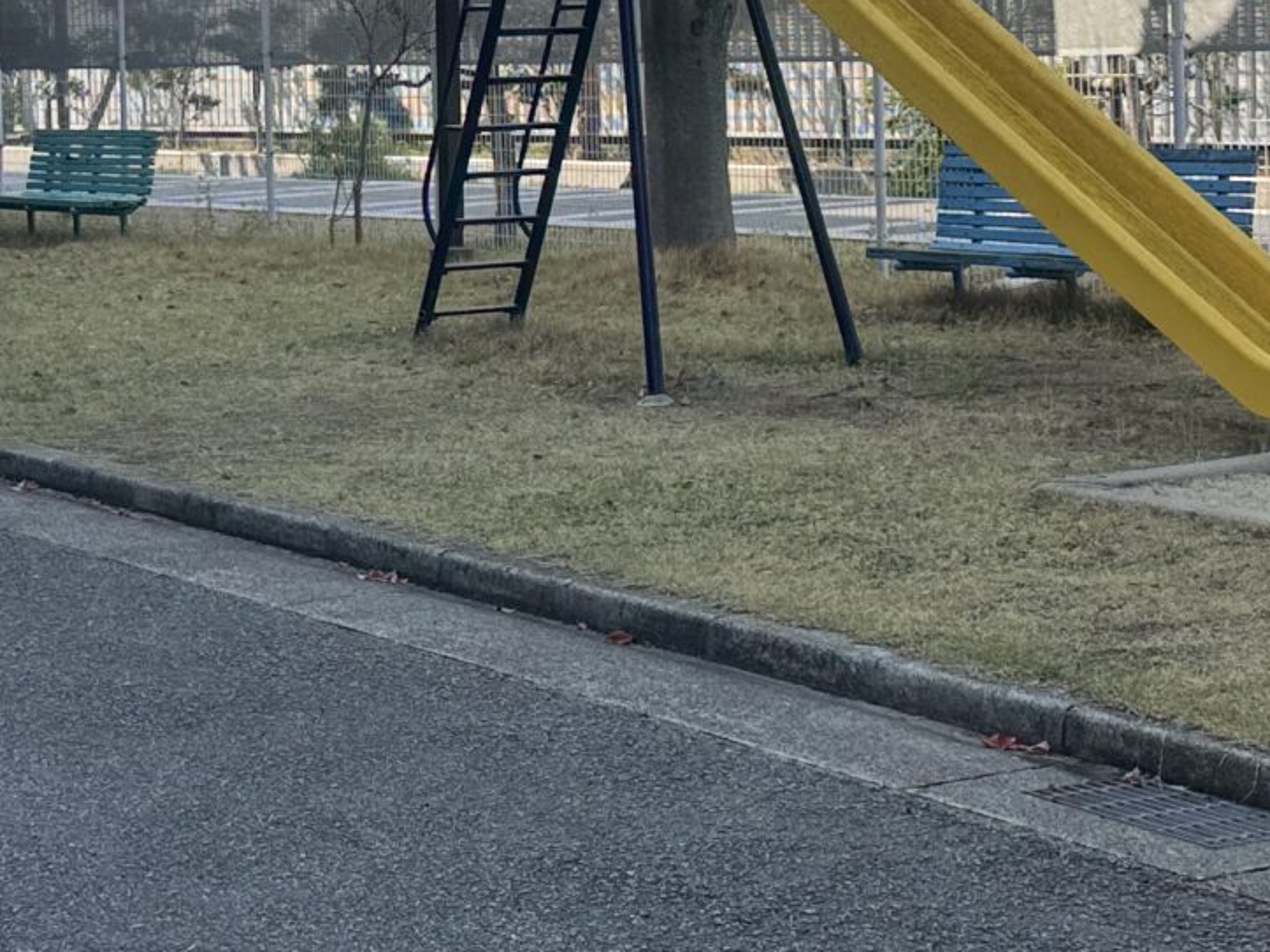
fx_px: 3118
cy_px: 109
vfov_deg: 17.1
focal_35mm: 85
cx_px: 660
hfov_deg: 23.0
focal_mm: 6.76
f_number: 1.78
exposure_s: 1/2506
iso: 80
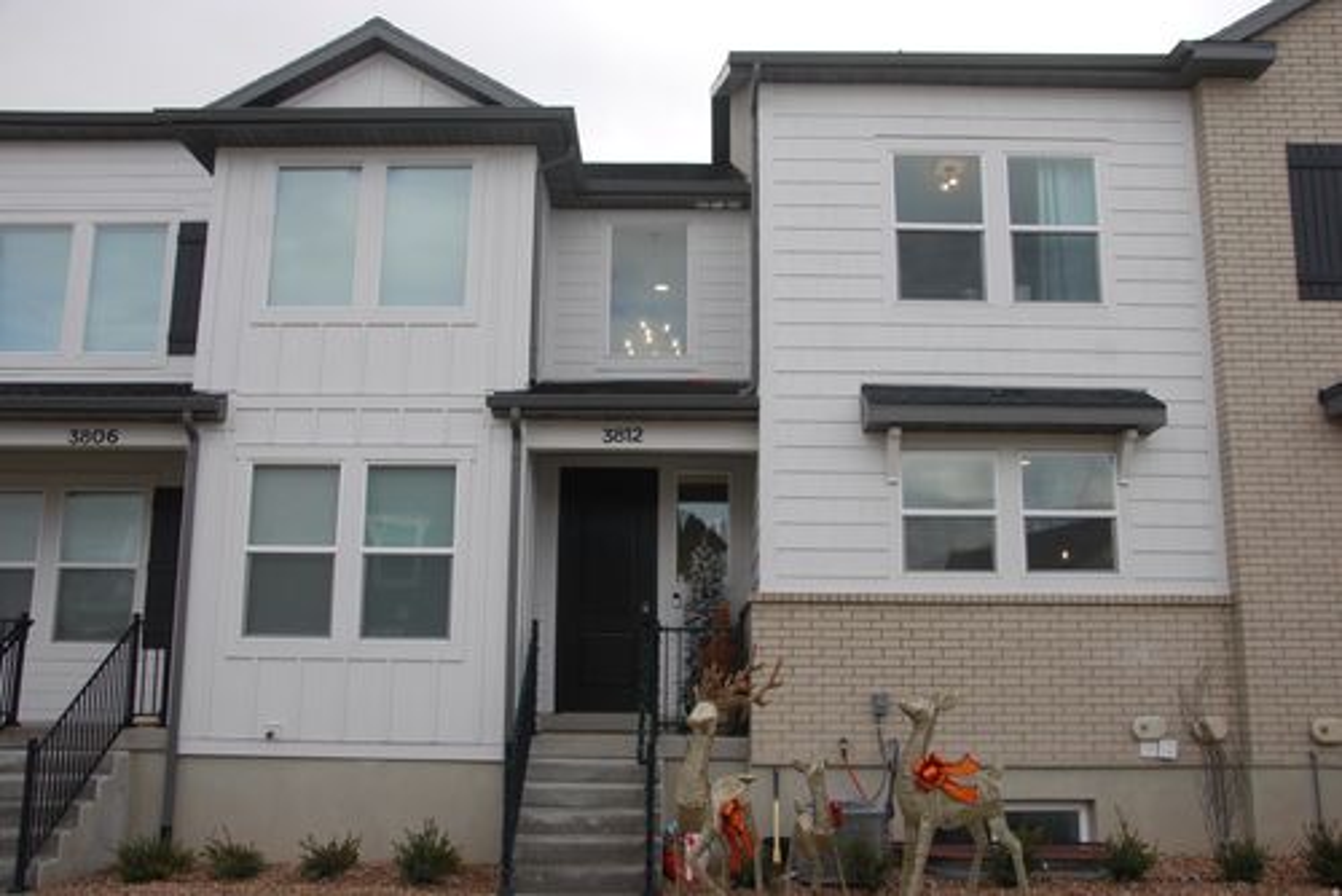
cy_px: 448
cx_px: 671
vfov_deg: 38.4
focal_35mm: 34
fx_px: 1287
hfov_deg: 55.1
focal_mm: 23
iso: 100
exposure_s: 1/160
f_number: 6.3
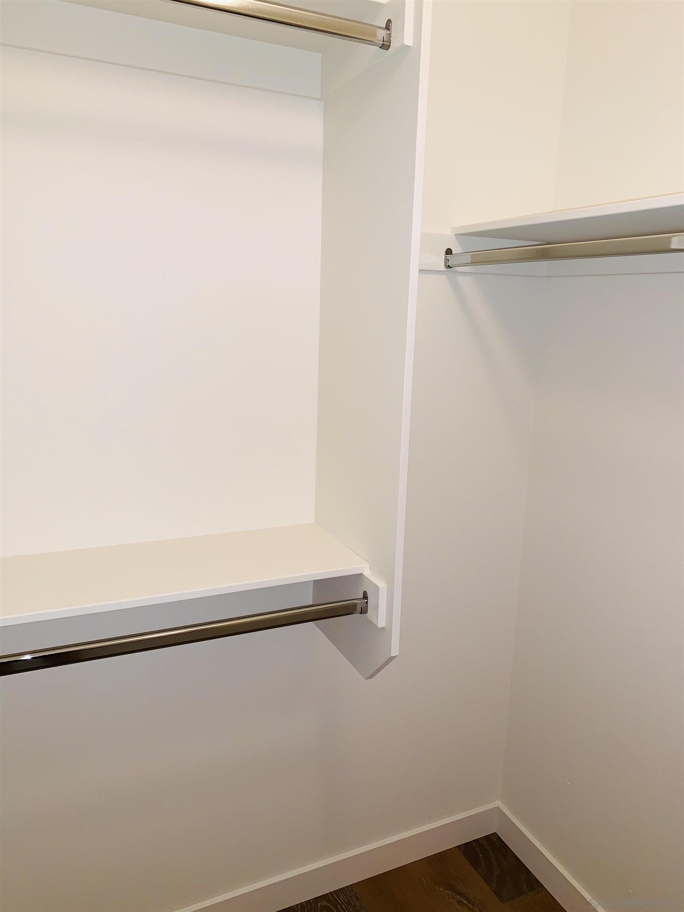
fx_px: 685
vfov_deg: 67.3
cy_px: 456
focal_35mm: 26
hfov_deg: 53.1
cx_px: 342
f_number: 1.8
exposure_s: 1/19
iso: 32
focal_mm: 4.25
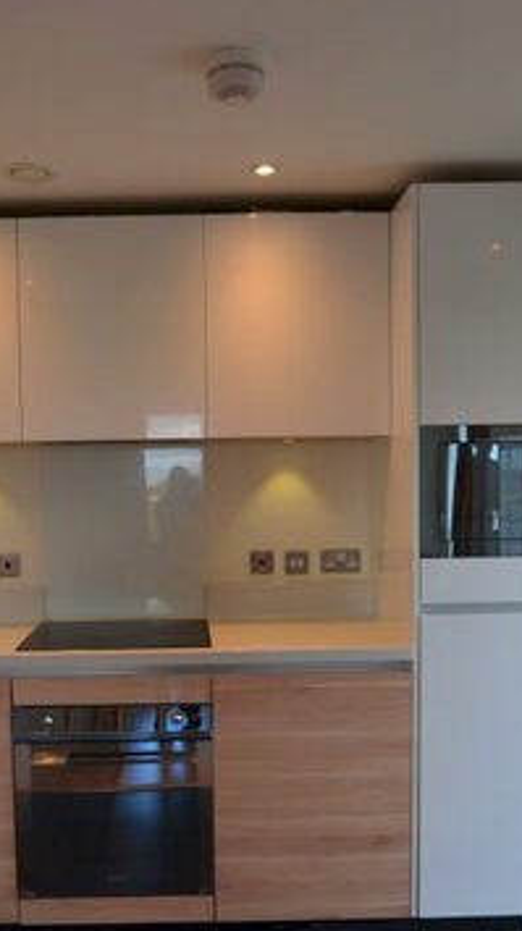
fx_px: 840
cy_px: 510
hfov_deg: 34.0
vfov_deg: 57.9
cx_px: 152
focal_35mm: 34
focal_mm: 11
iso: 250
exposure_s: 1/60
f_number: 5.6
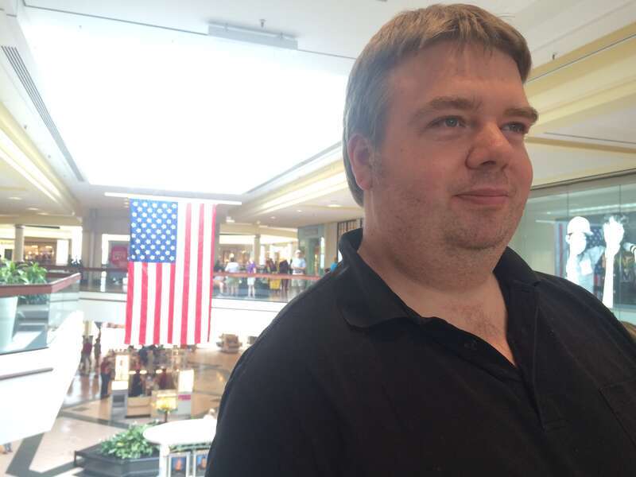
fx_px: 533
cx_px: 318
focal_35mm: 29
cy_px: 238
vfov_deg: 48.2
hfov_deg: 61.7
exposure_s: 1/30
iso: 32
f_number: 2.2
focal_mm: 4.15
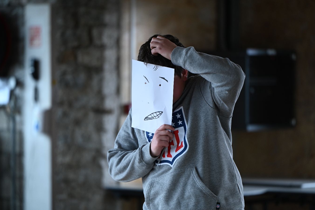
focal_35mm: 181
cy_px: 105
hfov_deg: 11.4
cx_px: 157
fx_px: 1584
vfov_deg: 7.6
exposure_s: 1/200
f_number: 2.8
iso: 1000
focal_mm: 180
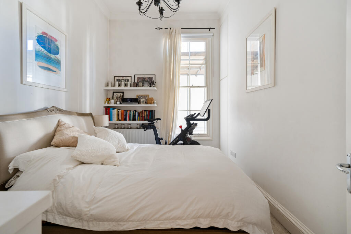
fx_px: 156
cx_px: 176
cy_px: 117
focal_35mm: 16
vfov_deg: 73.8
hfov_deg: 96.7
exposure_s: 1/2
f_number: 5
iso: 400
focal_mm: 16
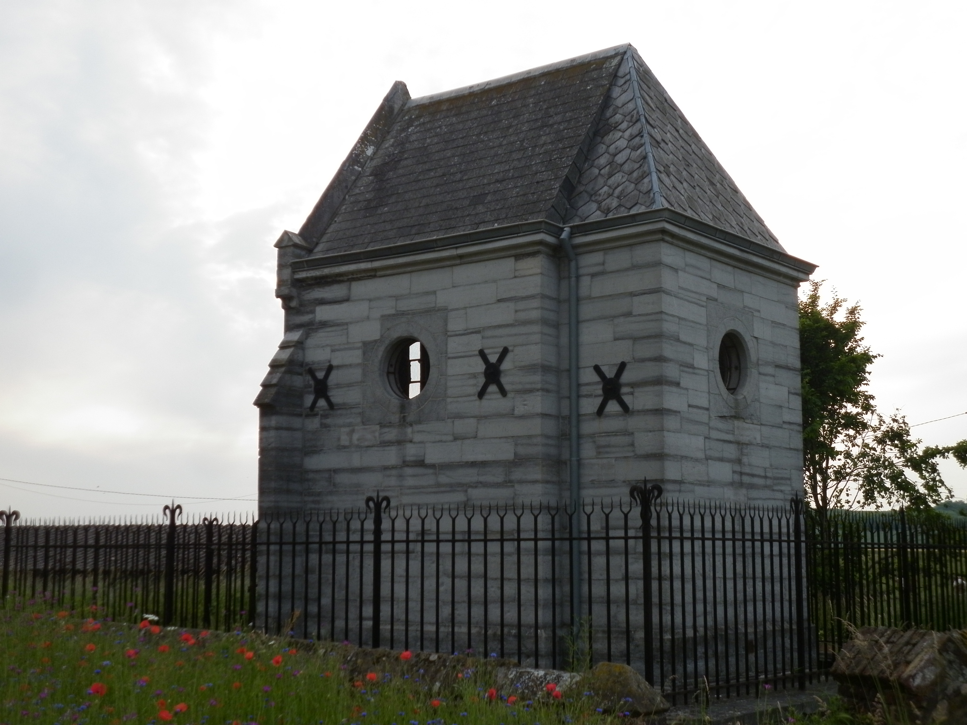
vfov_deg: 29.1
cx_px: 484
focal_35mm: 50
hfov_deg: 38.2
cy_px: 362
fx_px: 1397
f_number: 3.8
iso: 80
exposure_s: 1/250
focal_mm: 9
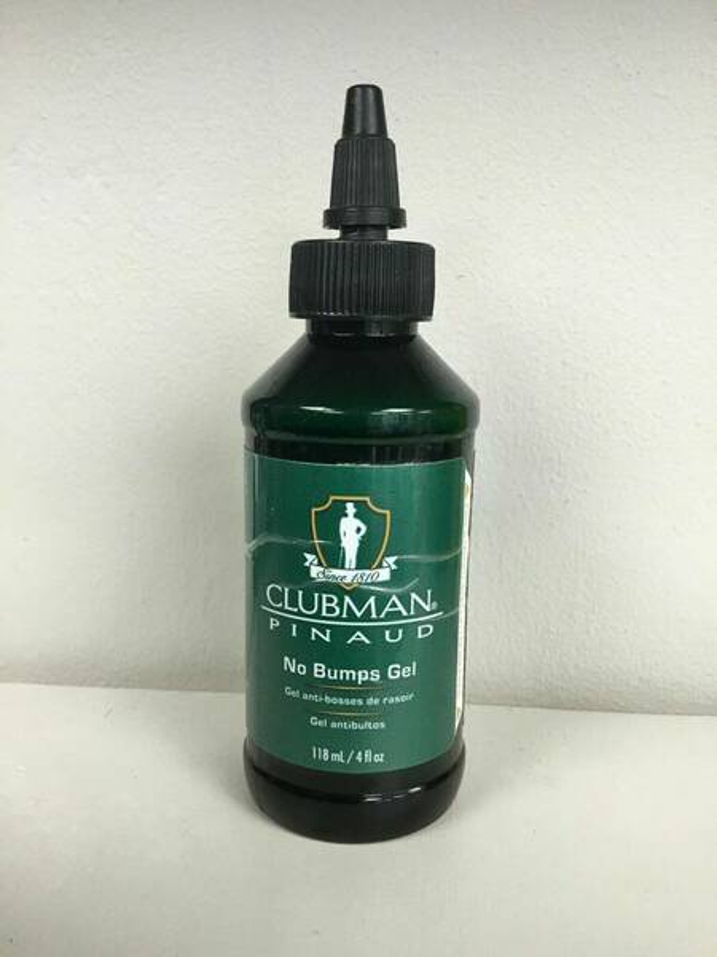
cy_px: 478
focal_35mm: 31
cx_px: 358
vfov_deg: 58.4
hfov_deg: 45.4
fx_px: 856
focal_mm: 3.3
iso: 50
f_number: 2.4
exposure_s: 1/33
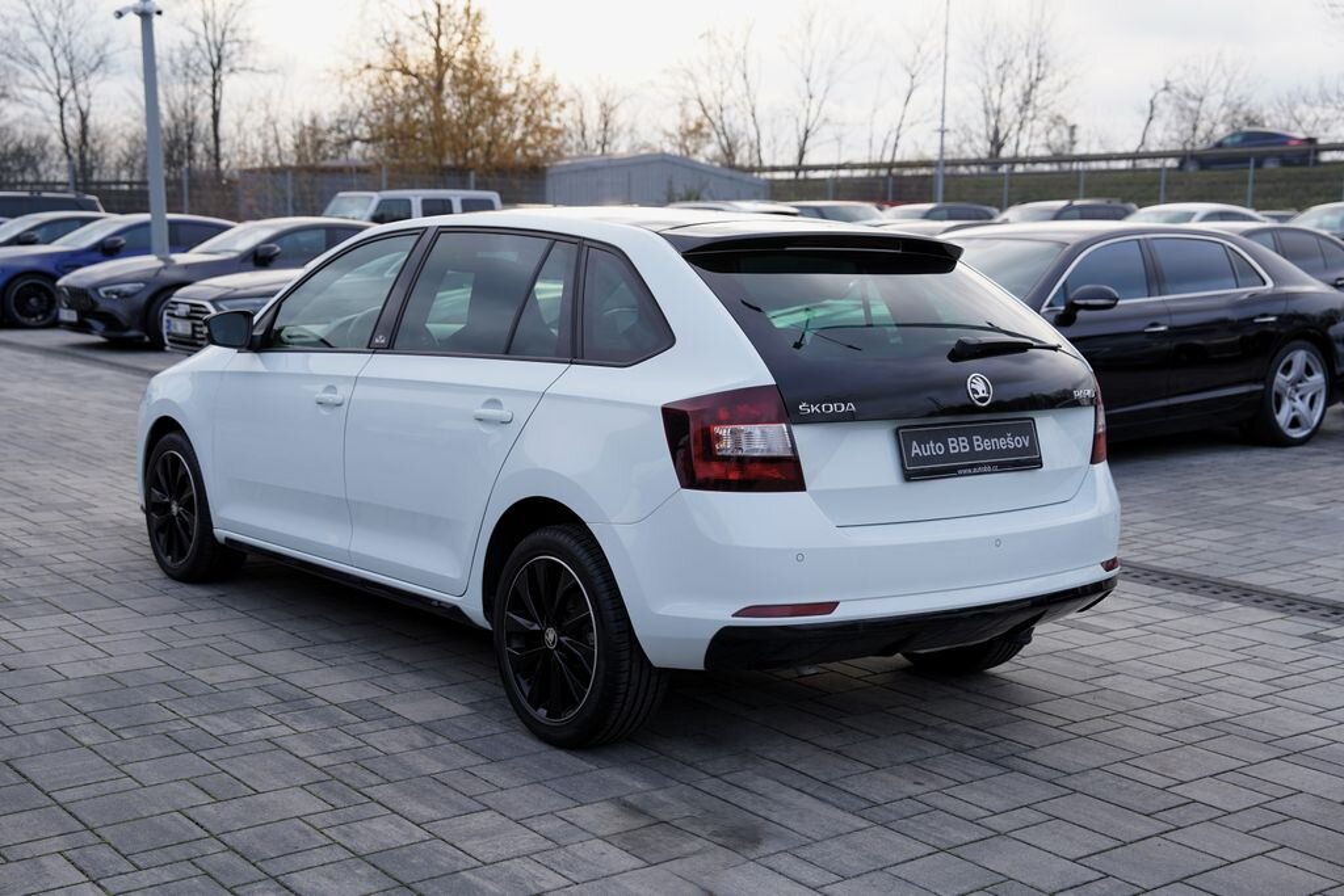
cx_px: 672
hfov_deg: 43.6
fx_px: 1680
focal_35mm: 45
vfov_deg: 29.9
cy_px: 448
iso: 100
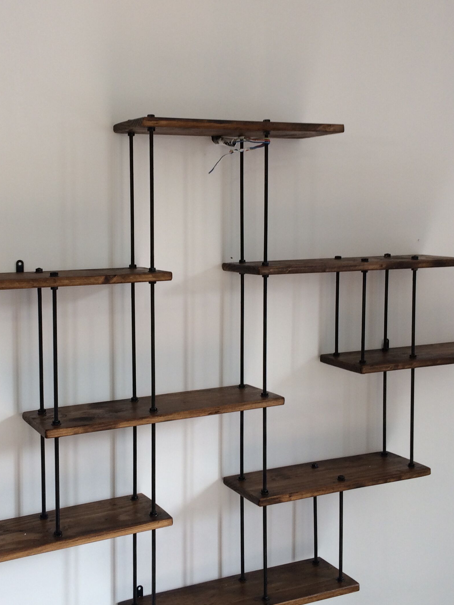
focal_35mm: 45
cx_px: 174
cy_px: 285
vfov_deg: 42.1
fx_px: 787
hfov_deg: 32.1
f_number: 2.2
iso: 40
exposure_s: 1/50
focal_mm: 4.15
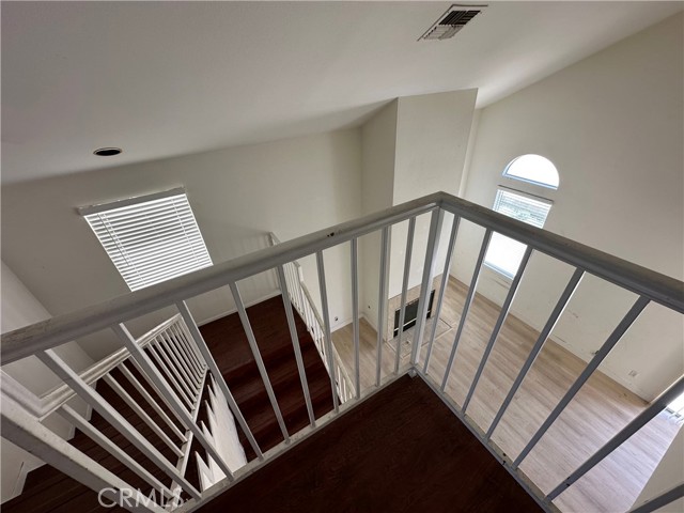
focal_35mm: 14
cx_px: 342
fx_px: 277
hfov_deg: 102.1
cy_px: 256
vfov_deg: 85.7
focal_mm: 2.22
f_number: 2.2
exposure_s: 1/99
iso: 80
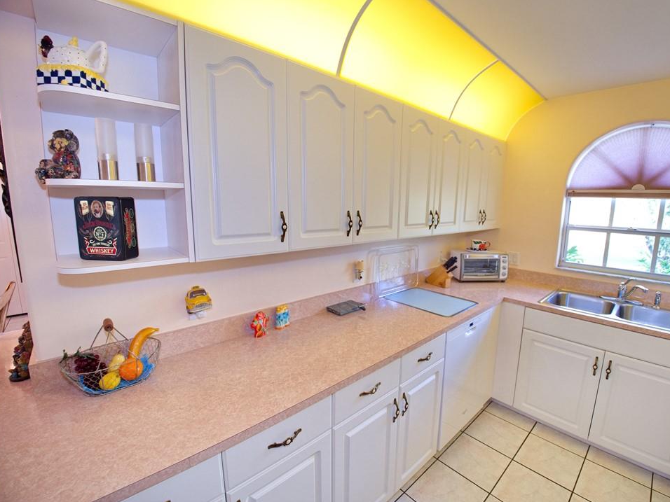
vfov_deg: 81.7
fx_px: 290
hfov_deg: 98.1
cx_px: 353
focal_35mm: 15
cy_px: 257
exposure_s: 1/60
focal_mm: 7
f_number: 2.8
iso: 200
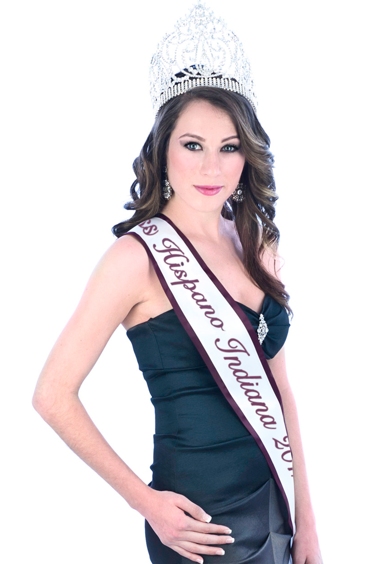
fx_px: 1629
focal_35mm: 104
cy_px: 551
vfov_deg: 19.1
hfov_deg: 13.1
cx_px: 254
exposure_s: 1/125
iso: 200
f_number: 5.6
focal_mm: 32
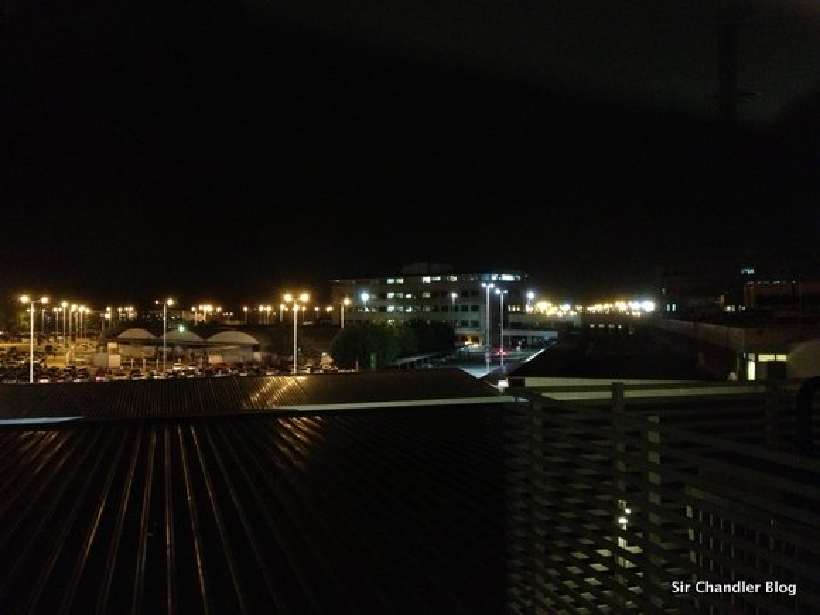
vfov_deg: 40.7
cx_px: 410
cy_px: 308
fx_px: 829
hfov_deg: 52.6
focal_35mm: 35
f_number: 2.4
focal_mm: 4.28
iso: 800
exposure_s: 1/15
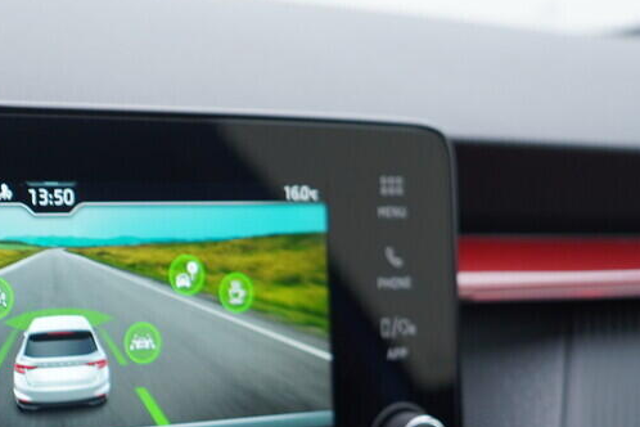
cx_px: 68
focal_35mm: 74
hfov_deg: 26.5
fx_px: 1315
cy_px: 339
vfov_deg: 18.3
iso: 125
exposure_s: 1/50
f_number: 3.2
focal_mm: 24
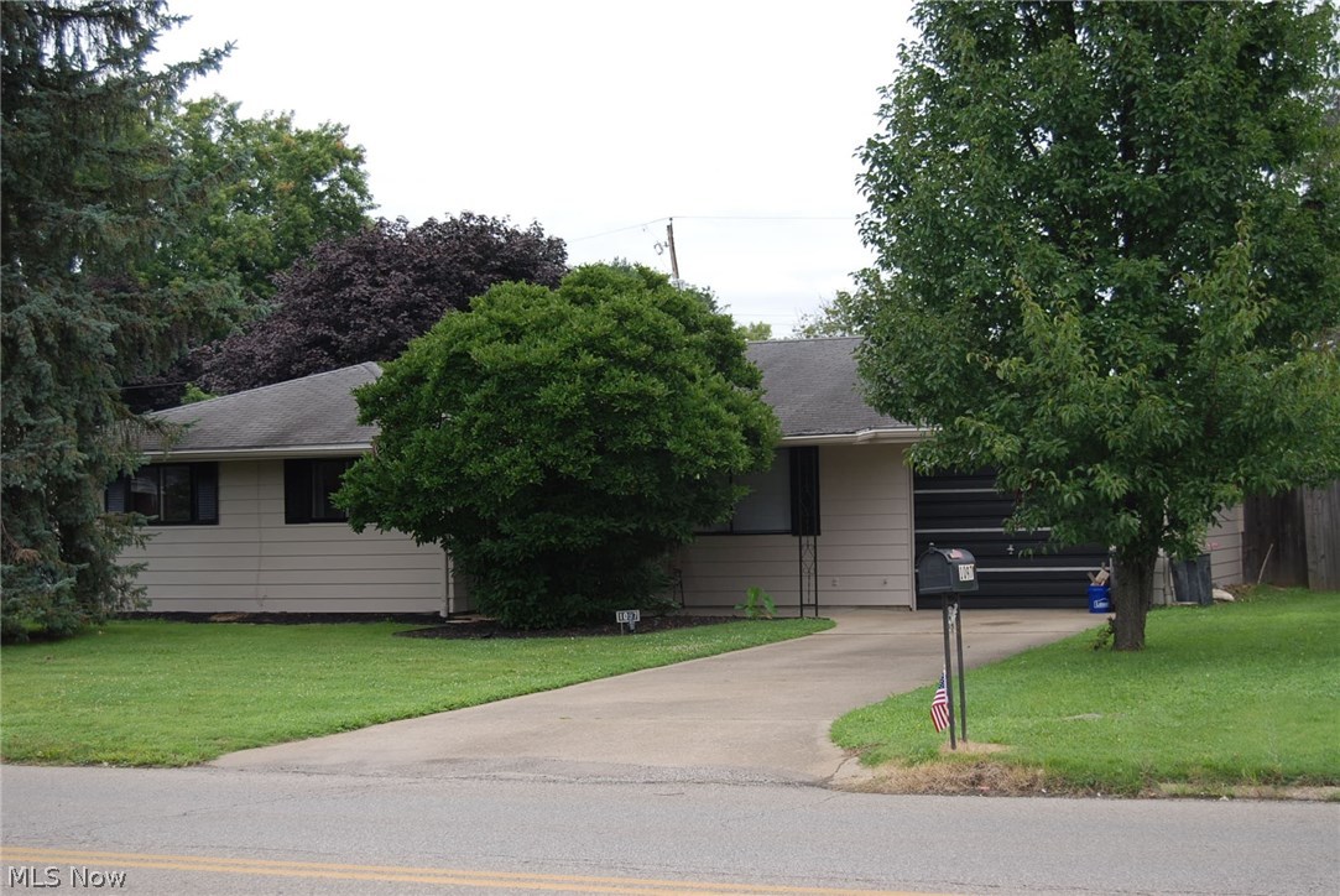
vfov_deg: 23.8
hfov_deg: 35.0
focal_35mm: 57
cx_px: 670
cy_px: 448
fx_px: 2123
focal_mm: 38
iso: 100
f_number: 5
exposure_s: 1/60
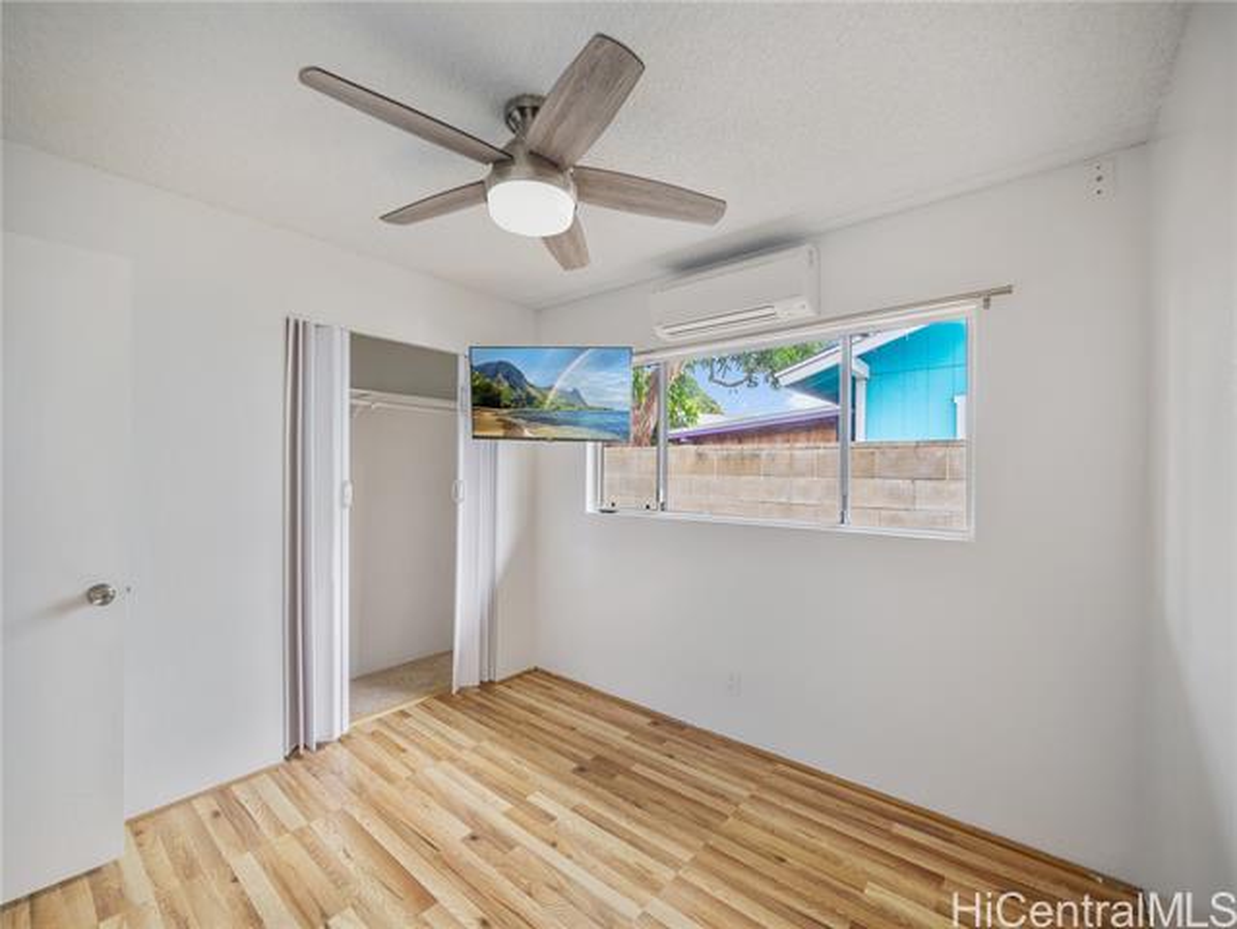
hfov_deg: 102.0
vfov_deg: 85.7
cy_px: 464
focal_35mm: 14
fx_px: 501
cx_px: 618
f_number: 4
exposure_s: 1/320
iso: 250
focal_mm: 7
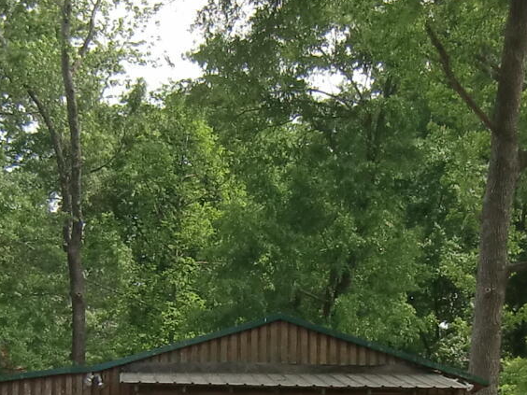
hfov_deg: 18.0
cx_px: 311
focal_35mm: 109
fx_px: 1659
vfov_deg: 13.5
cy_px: 346
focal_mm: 4.3
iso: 64
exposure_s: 1/400
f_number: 3.2
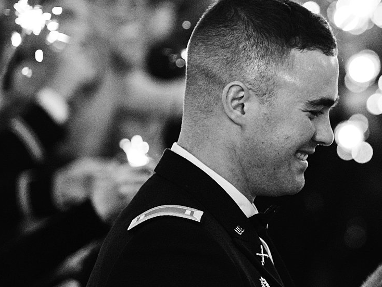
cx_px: 474
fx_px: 2517
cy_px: 132
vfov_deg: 6.5
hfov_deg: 8.6
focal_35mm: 228
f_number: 2
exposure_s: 1/200
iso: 1250
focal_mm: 85
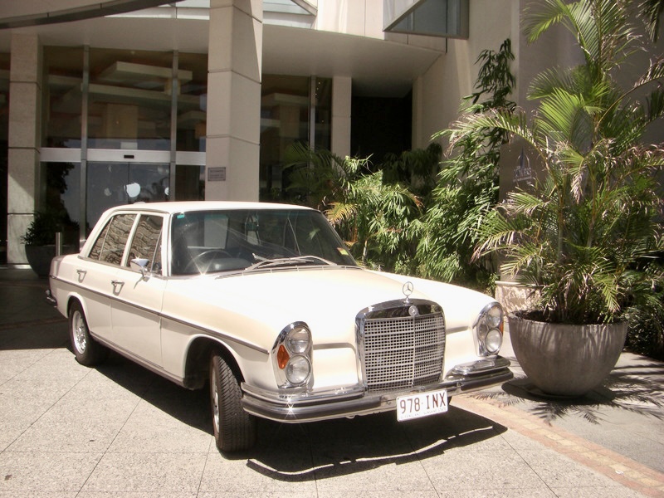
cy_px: 249
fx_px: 729
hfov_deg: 49.0
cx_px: 332
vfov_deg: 37.7
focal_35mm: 38
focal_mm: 6.3
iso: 64
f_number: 4.6
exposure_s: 1/500
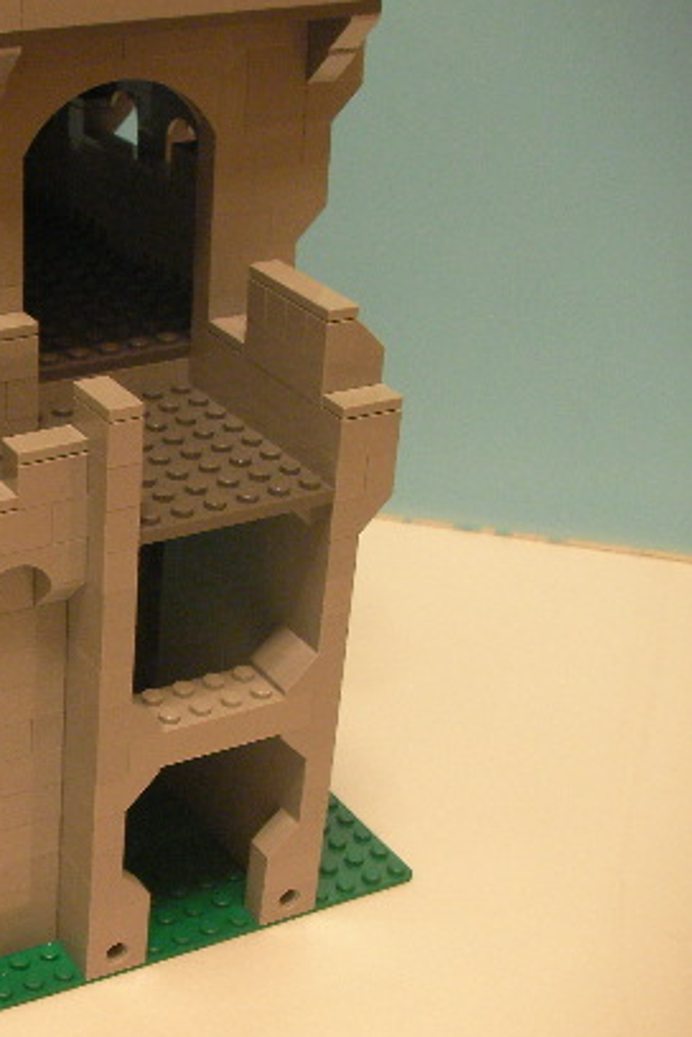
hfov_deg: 20.6
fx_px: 1788
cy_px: 582
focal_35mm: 62
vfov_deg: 32.3
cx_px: -117
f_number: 3.5
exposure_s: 1/7.8
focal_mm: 6.3
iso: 200
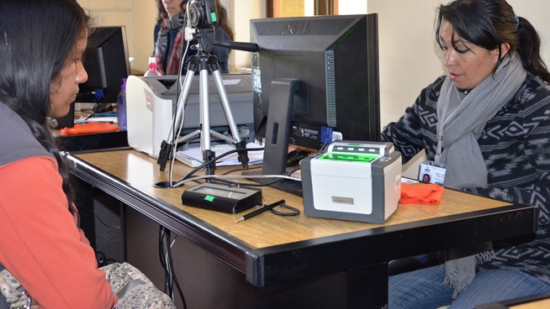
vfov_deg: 24.8
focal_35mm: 48
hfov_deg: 42.9
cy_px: 96
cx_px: 262
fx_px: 700
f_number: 4
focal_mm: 26
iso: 800
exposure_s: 1/60
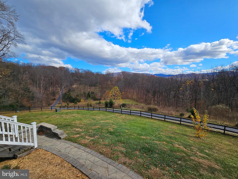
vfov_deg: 89.9
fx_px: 89
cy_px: 90
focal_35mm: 13
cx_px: 119
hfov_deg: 106.2
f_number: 2.2
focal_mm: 2.2
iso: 50
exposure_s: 1/1799
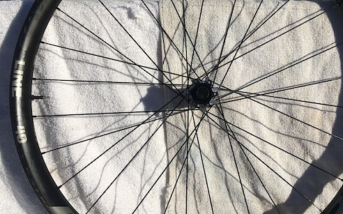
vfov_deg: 25.8
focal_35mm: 50
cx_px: 186
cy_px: 101
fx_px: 467
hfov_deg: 40.3
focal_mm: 4.15
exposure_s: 1/4525
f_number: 2.2
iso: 25
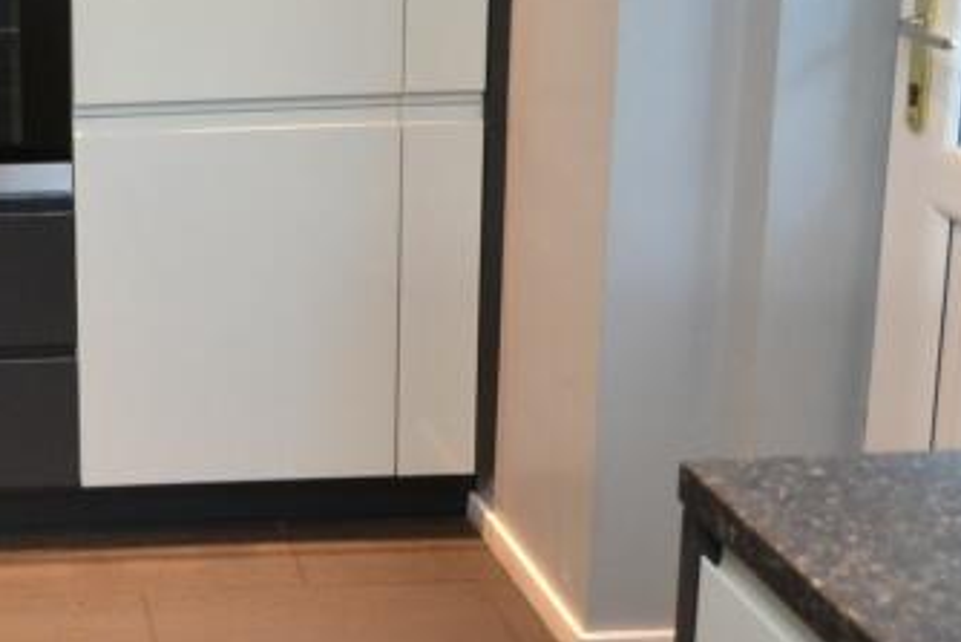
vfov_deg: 27.5
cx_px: -26
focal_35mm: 46
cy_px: -4
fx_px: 1228
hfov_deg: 37.6
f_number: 3.5
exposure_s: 1/60
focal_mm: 10
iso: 900
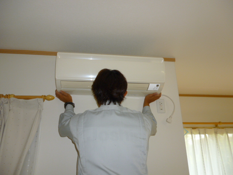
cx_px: 116
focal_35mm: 28
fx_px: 188
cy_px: 88
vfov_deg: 49.7
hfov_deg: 63.4
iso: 125
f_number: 3.1
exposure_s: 1/60
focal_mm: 5
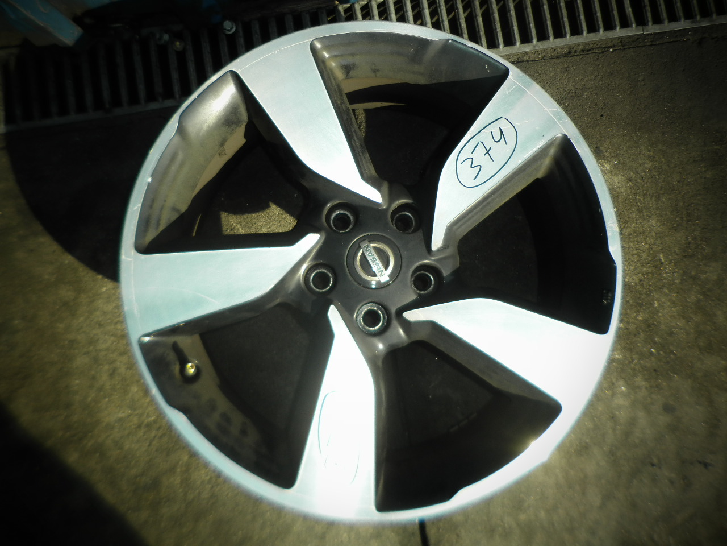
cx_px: 364
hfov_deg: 65.3
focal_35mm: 27
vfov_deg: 51.4
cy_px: 273
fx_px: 567
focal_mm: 4.9
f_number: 3.2
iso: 64
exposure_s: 1/320
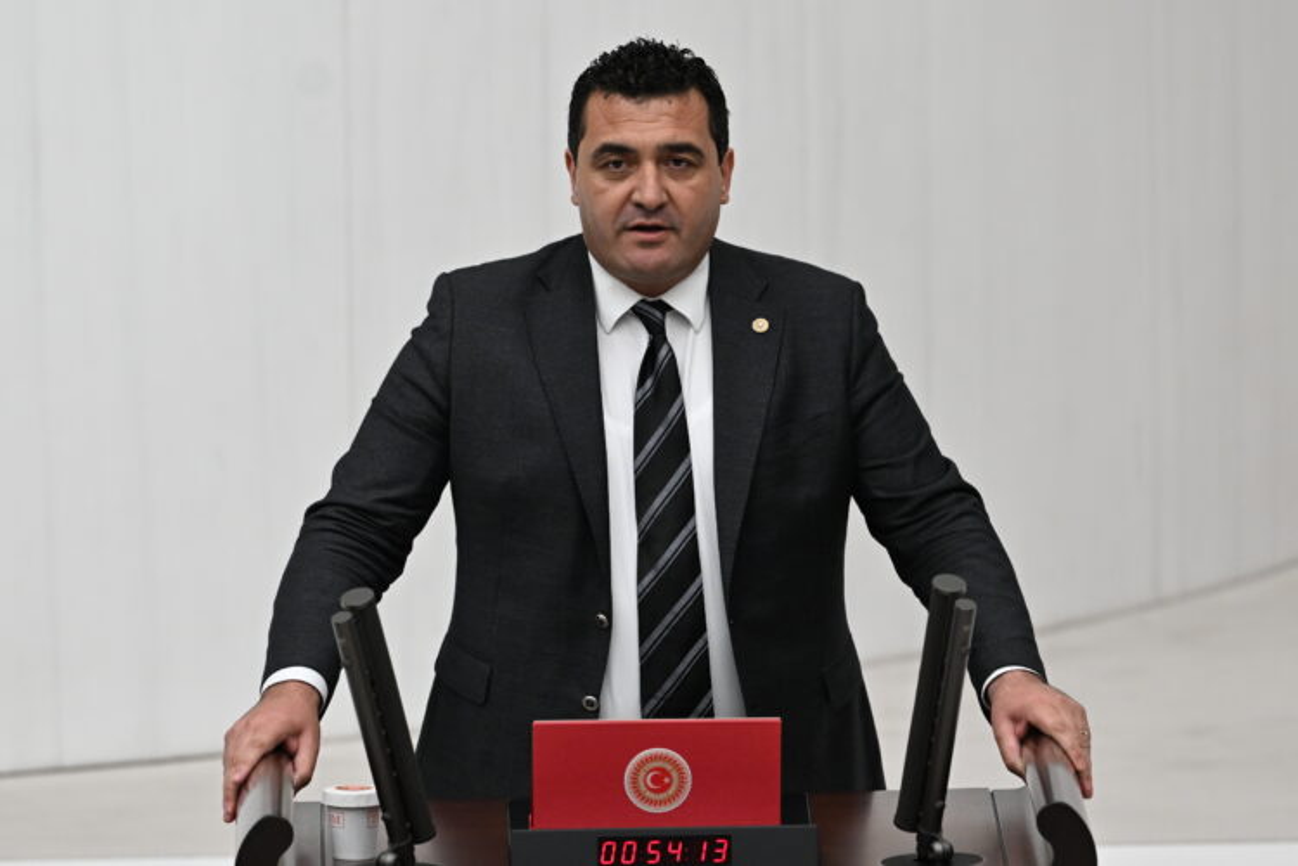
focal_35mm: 600
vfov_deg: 2.3
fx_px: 21632
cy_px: 433
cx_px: 649
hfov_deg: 3.4
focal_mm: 400
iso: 1600
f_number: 4
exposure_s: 1/320
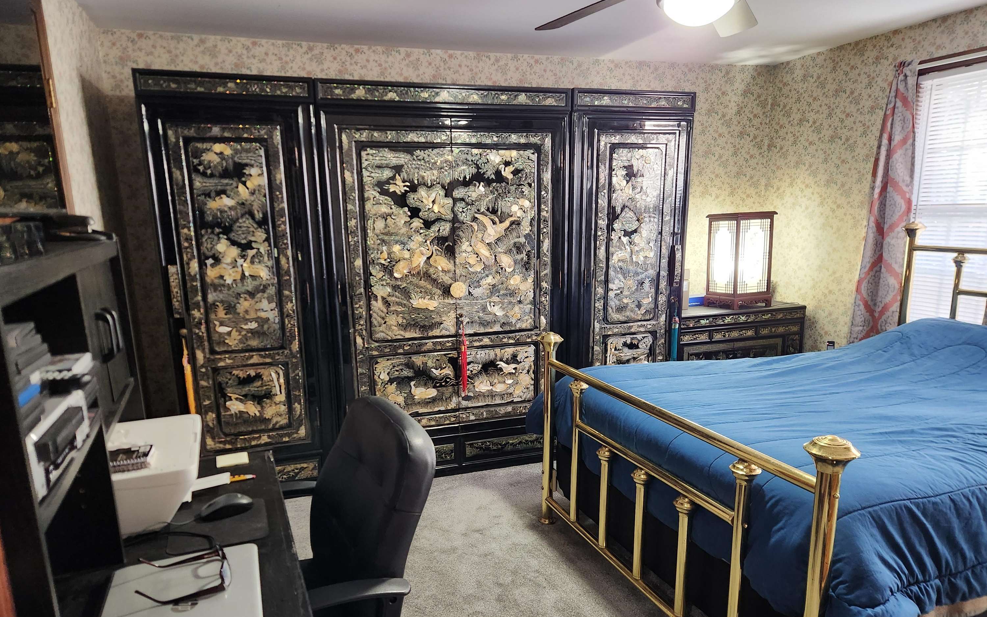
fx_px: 672
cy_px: 368
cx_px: 495
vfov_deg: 49.0
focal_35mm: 25
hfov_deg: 72.6
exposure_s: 1/60
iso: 640
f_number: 1.8
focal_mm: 5.4
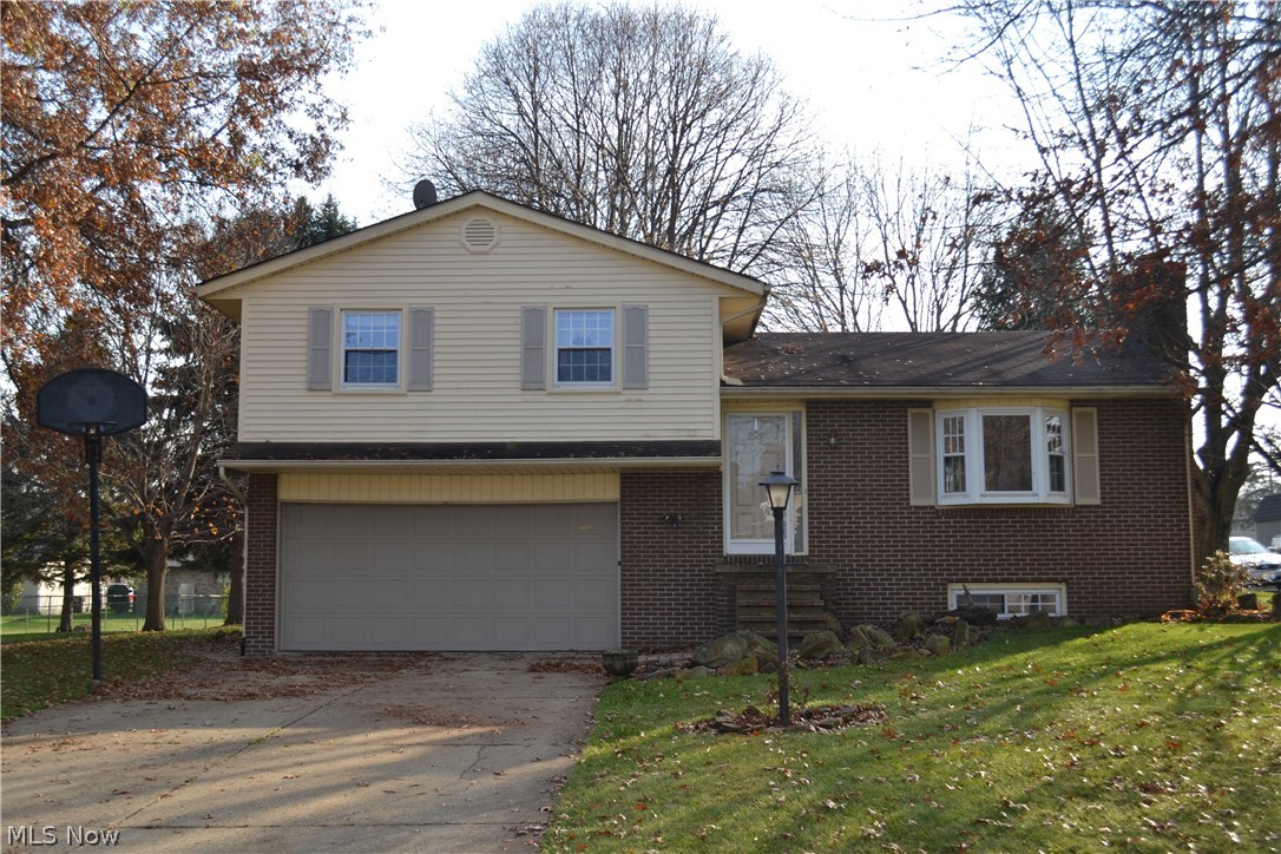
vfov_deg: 34.2
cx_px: 640
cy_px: 427
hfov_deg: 49.6
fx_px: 1388
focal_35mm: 39
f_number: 6.3
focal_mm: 26
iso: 100
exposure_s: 1/200
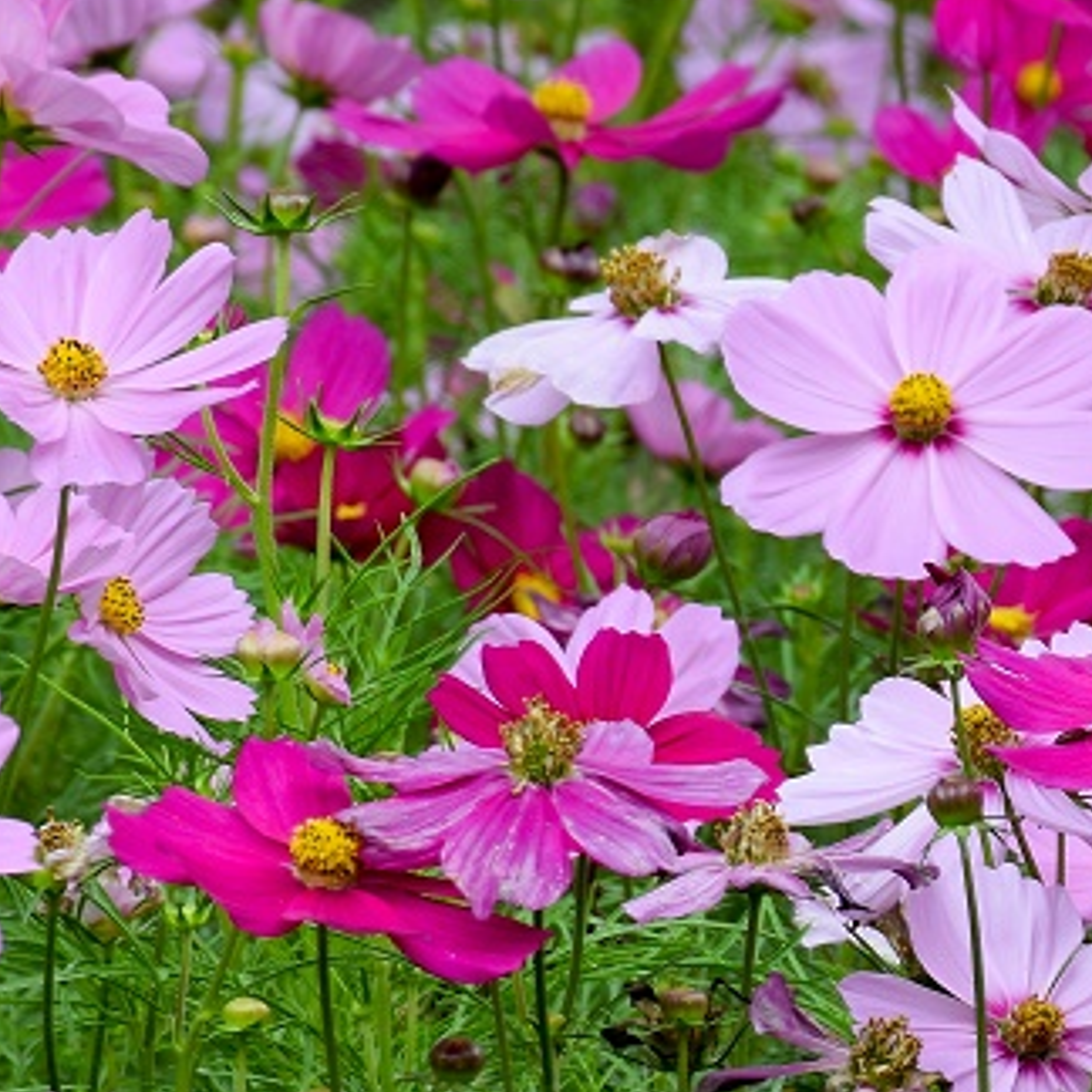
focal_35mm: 548
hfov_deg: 3.2
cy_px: 998
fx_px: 19558
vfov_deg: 3.2
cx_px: 1651
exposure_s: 1/10
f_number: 13
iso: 100
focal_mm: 116
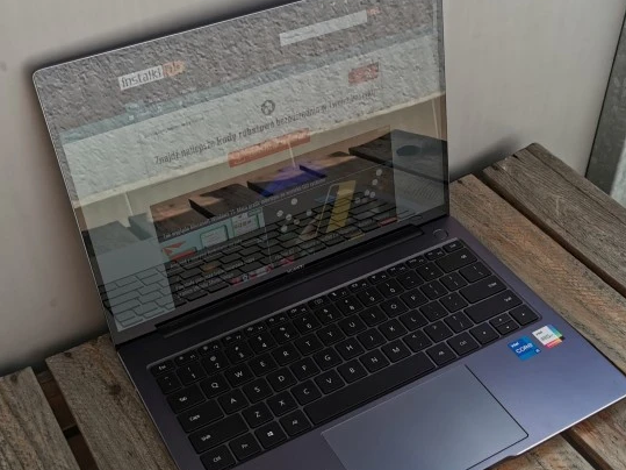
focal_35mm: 46
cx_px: 330
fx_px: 832
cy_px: 259
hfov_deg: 41.2
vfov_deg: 31.5
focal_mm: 5.56
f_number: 1.6
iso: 50
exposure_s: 1/448
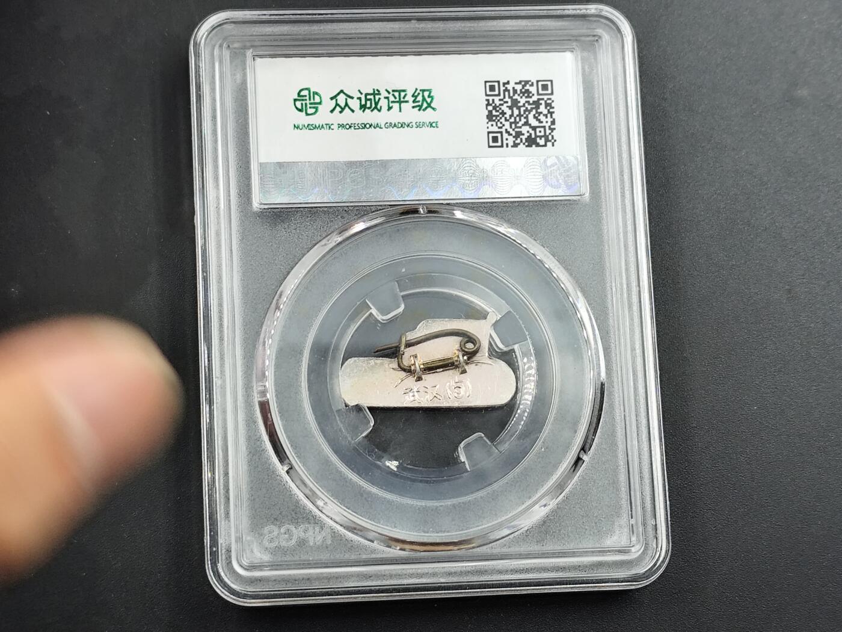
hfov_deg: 24.1
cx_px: 421
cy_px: 316
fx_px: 1970
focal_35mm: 81
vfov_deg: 18.2
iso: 80
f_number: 1.65
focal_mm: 6.14
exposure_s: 1/100
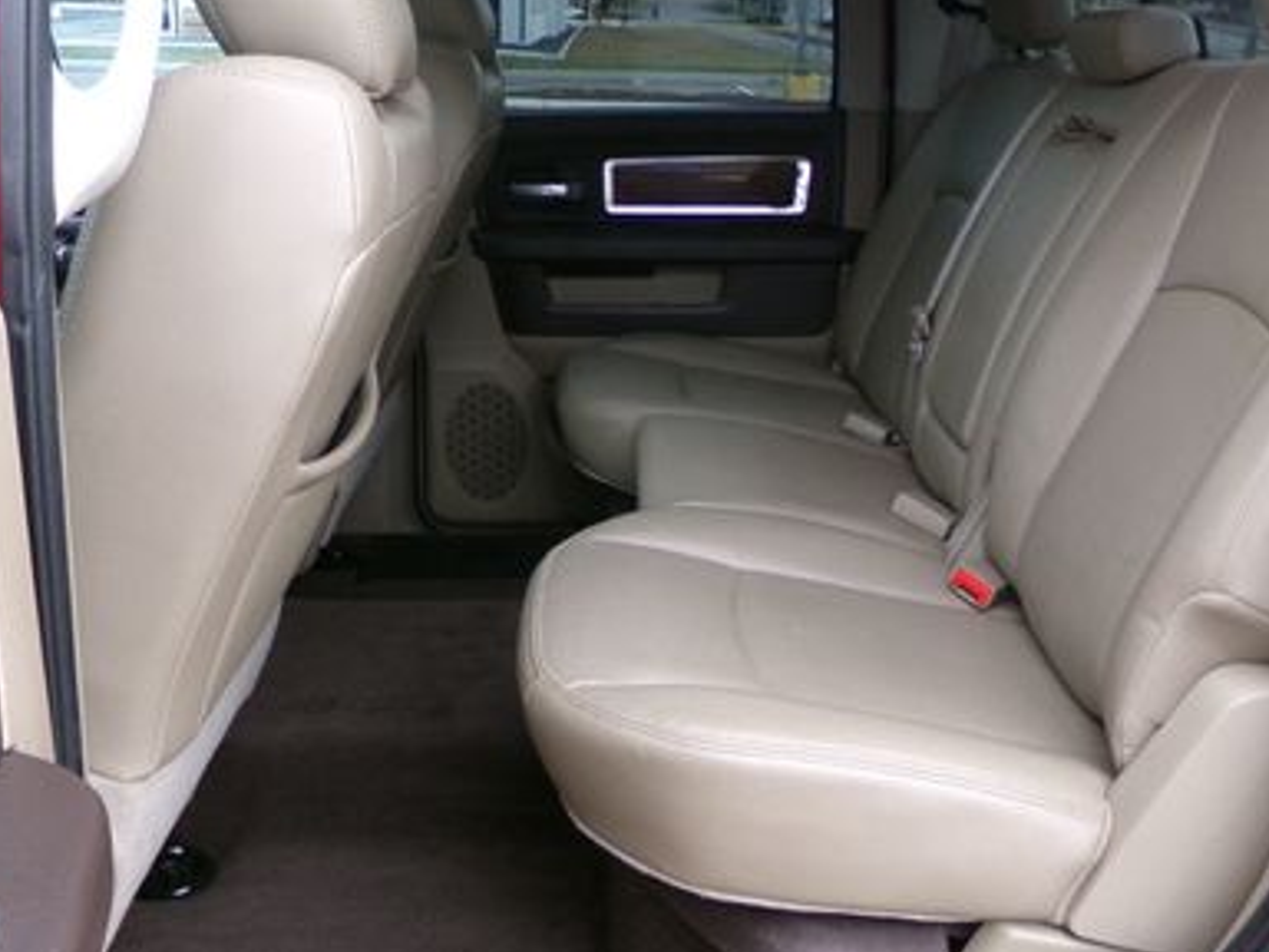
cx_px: 648
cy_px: 446
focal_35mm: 40
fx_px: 1466
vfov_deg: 35.9
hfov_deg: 46.8
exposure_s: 1/40
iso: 100
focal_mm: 4.3
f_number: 3.7
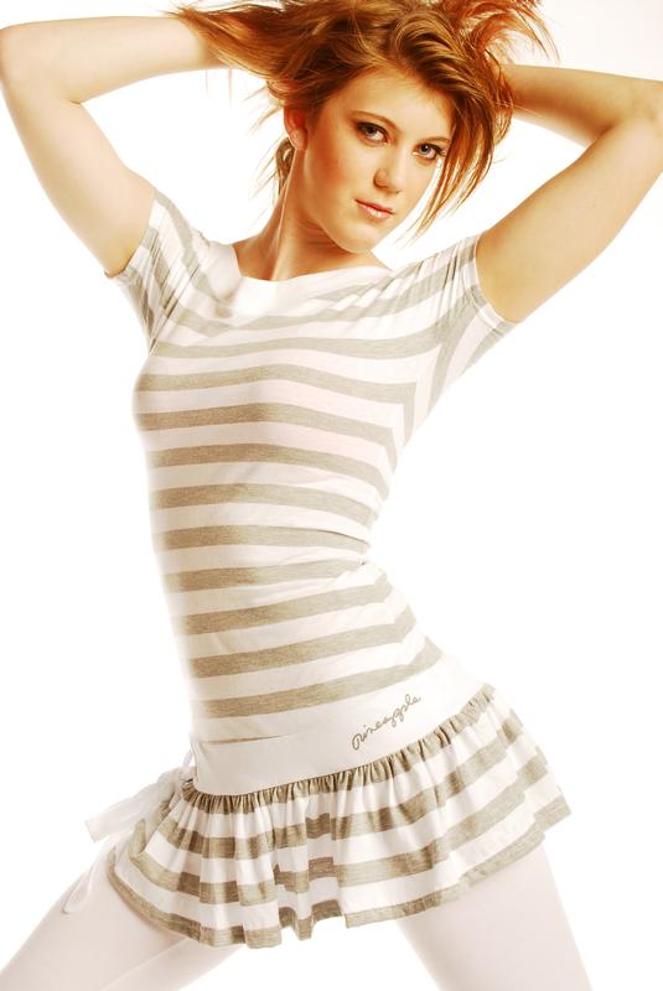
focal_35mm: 57
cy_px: 496
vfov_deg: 35.0
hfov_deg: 23.8
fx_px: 1571
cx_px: 332
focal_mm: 38
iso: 100
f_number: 8
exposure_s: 1/125
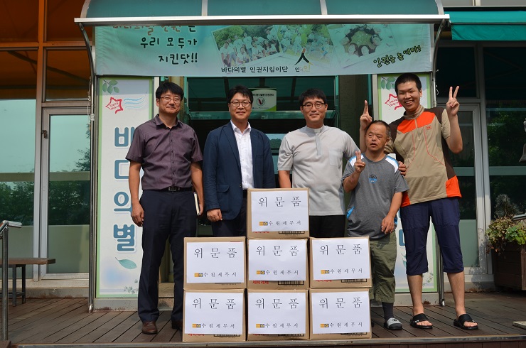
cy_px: 174
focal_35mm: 45
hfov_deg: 43.7
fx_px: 656
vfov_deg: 29.7
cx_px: 263
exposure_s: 1/250
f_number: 8
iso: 100
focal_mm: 30
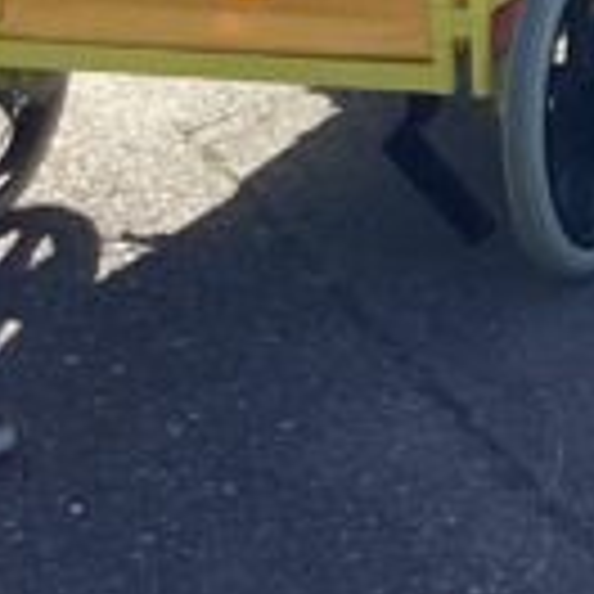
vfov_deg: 10.6
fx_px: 3087
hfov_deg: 9.3
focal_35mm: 159
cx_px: 1606
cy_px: -270
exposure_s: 1/604
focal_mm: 3.3
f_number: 2.4
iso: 25
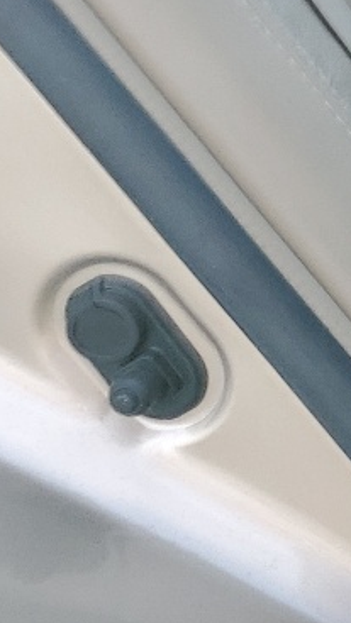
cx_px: 1187
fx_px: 2035
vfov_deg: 17.0
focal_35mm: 123
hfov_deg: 7.9
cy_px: -32
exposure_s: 1/263
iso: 50
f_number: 1.5
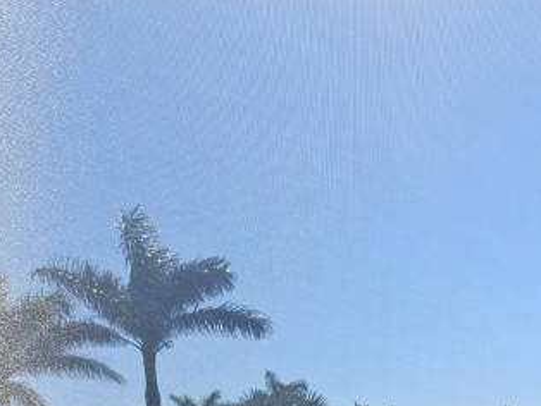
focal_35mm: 75
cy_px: 561
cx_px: 837
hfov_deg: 21.3
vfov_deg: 18.1
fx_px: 1173
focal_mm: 5.4
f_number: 1.8
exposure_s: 1/1314
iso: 25
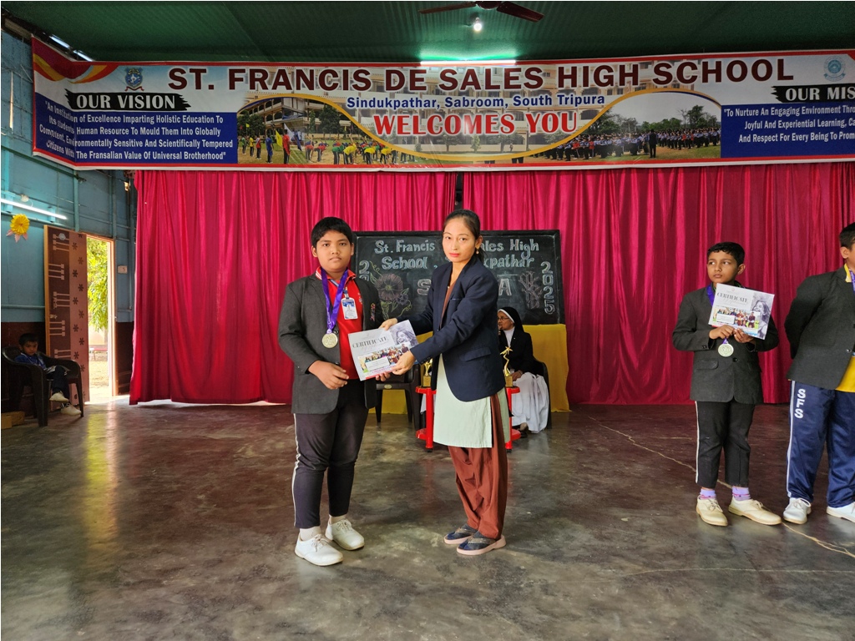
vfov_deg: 58.9
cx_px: 428
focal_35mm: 23
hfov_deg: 73.9
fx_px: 568
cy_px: 320
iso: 50
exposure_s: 1/100
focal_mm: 5.4
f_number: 1.8
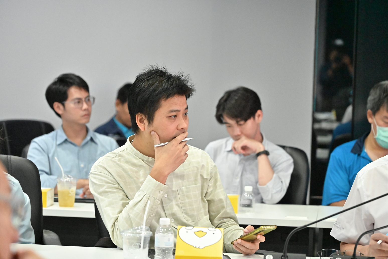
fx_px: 1293
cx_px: 194
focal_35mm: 120
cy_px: 130
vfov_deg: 11.4
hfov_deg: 17.1
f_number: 4
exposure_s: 1/250
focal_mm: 120
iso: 11400
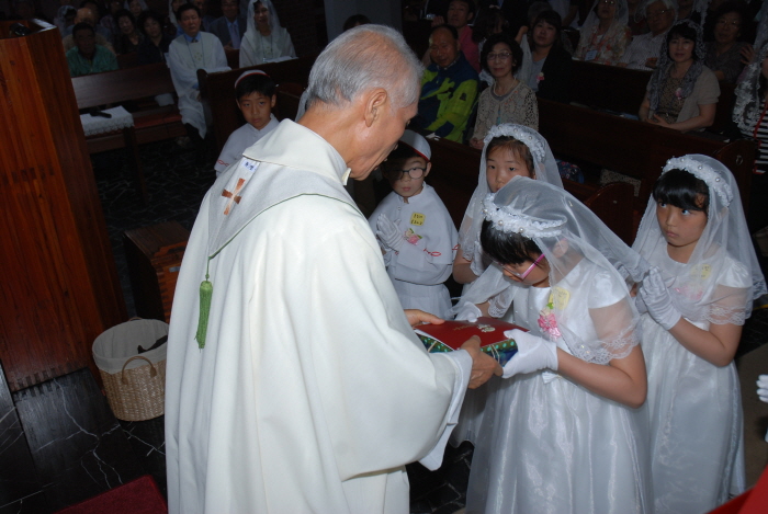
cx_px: 384
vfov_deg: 37.0
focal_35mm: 36
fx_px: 769
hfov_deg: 53.1
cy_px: 257
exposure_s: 1/60
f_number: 7.1
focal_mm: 24
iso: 200
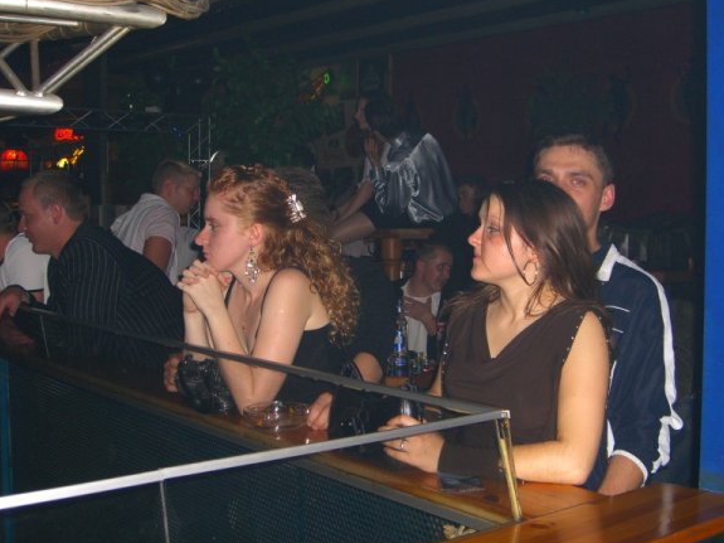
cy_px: 267
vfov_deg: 30.3
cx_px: 375
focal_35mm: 48
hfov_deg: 39.7
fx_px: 1004
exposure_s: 1/60
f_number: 3.1
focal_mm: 9.5
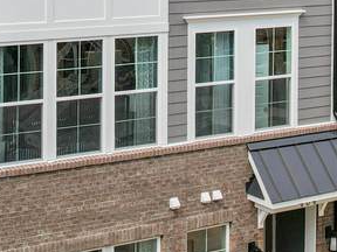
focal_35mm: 94
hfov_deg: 20.8
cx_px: 132
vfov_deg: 15.1
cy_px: -66
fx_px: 915
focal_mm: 8.4
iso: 150
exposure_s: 1/120
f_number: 2.8
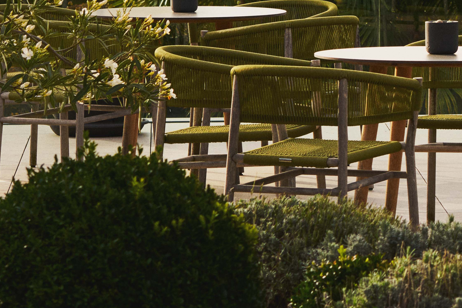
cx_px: 795
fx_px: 4042
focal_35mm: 315
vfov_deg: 4.3
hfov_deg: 6.4
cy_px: -164
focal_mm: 85
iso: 200
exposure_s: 1/320
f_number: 8
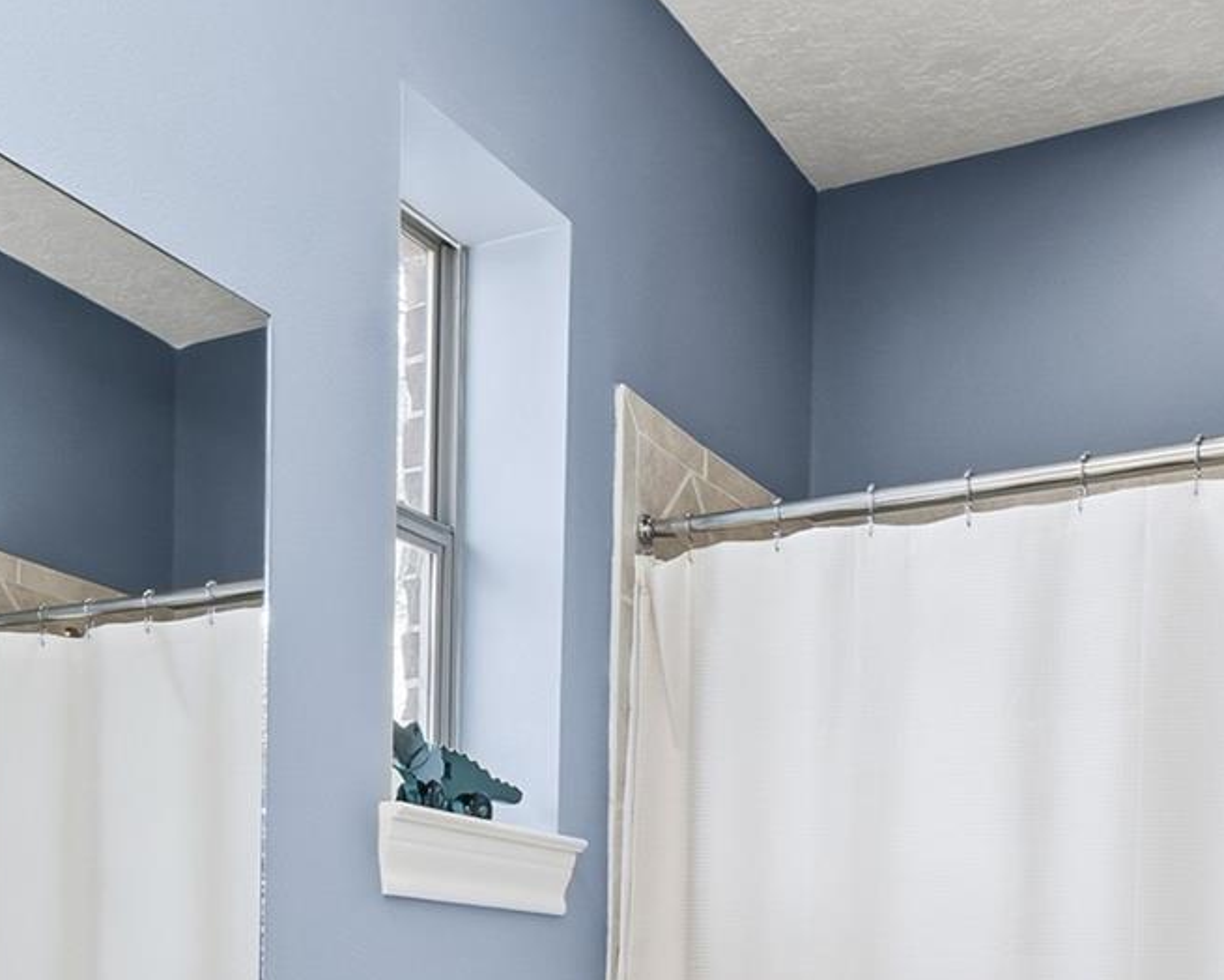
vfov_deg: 31.1
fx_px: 1594
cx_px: 516
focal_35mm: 44
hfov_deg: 41.9
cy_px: 1022
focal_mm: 10
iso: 320
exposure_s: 1/8
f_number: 8
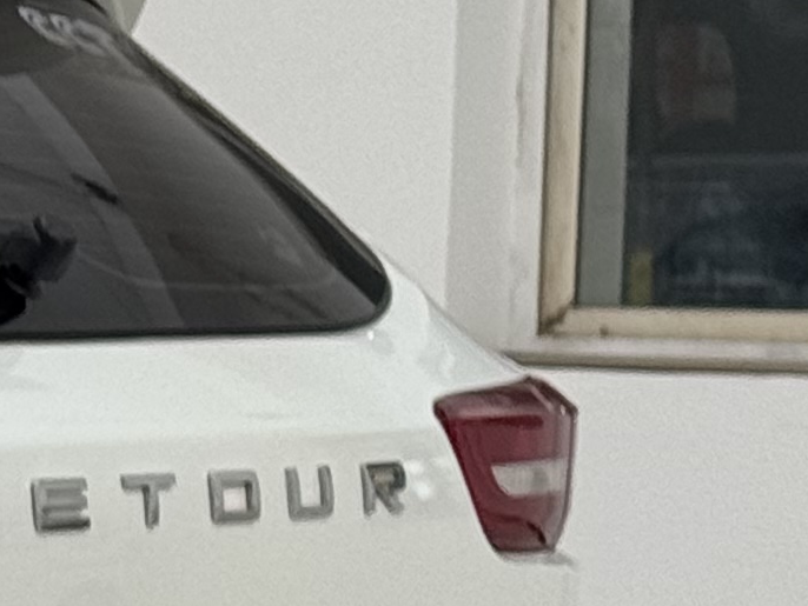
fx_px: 6585
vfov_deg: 5.3
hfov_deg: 6.5
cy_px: 628
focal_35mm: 282
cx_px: -1437
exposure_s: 1/171
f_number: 1.78
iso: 50
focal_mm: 6.76
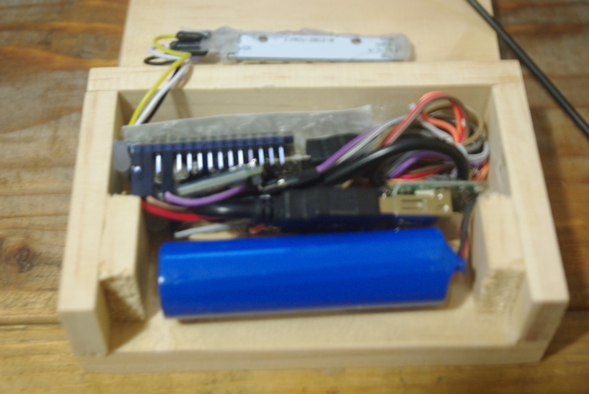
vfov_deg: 22.7
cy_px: 197
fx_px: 983
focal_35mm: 60
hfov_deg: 33.4
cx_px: 294
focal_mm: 40
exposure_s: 1/1.43
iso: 800
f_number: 6.7
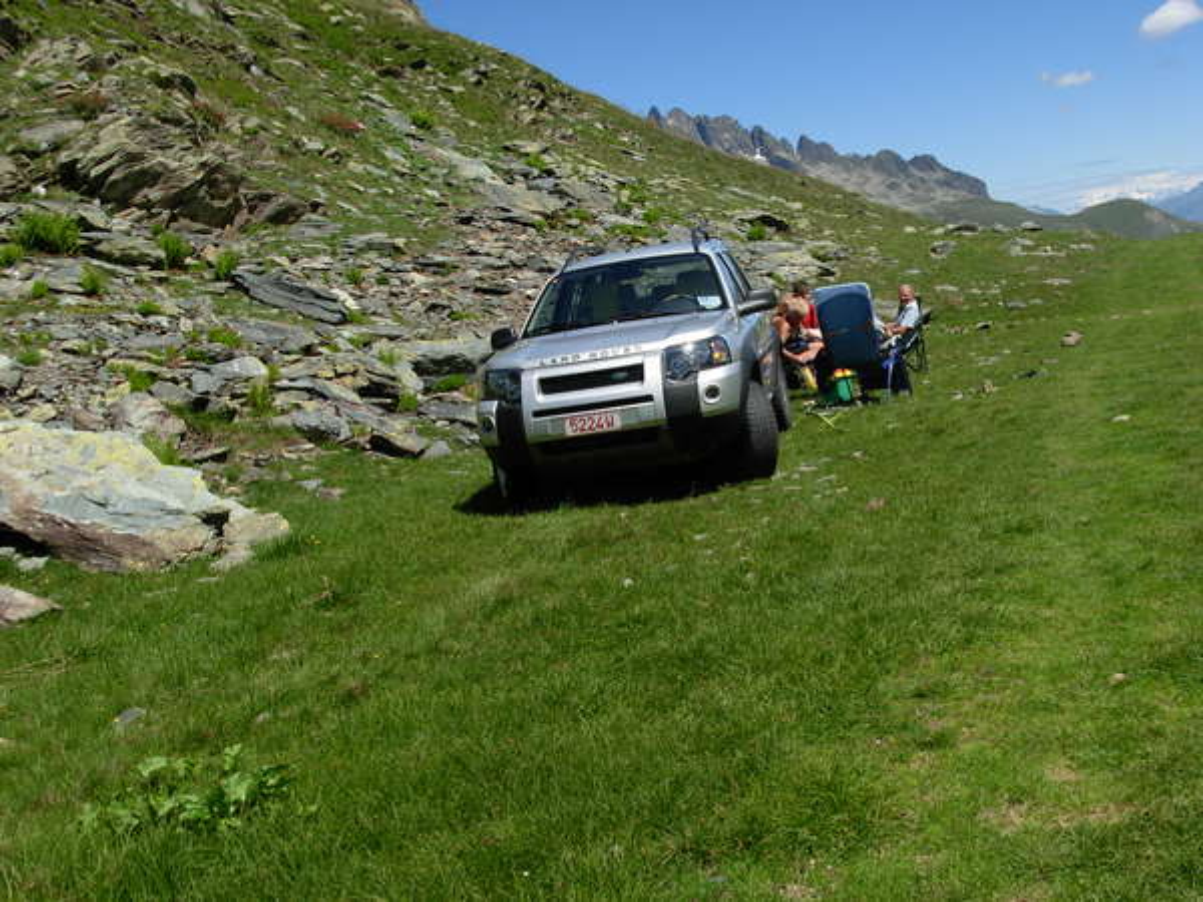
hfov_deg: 49.0
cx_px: 602
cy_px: 451
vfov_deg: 37.7
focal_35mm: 38
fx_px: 1321
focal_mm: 6.3
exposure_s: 1/542
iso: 79
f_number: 4.9
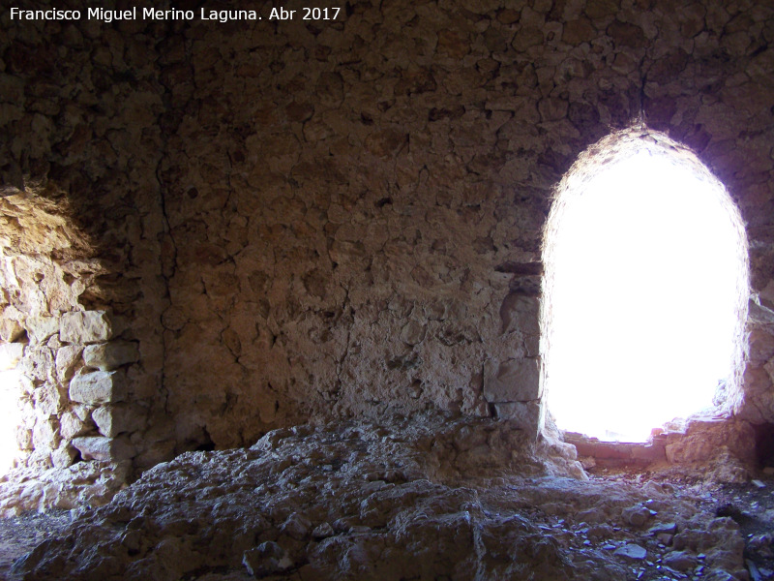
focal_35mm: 38
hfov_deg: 49.0
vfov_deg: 37.7
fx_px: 850
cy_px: 290
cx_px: 387
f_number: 2.8
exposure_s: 1/30
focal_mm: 6.3
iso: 160
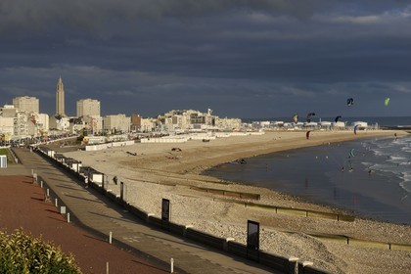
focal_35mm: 70
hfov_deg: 28.8
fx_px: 799
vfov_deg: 19.5
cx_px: 206
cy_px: 137
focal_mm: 70
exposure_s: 1/400
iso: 200
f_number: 7.1
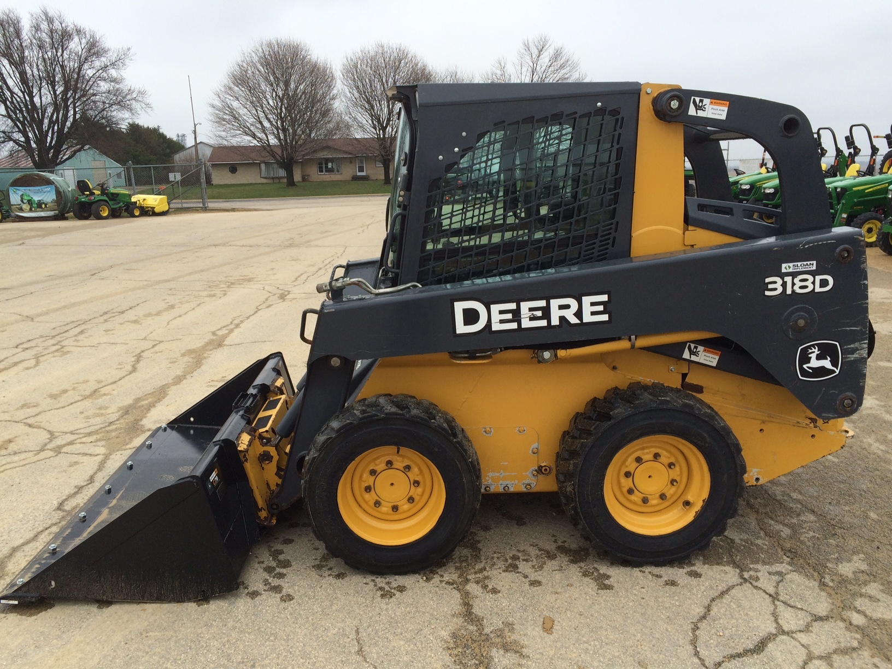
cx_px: 446
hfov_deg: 61.7
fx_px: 747
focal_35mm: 29
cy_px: 334
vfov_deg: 48.2
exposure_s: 1/446
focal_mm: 4.15
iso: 32
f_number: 2.2
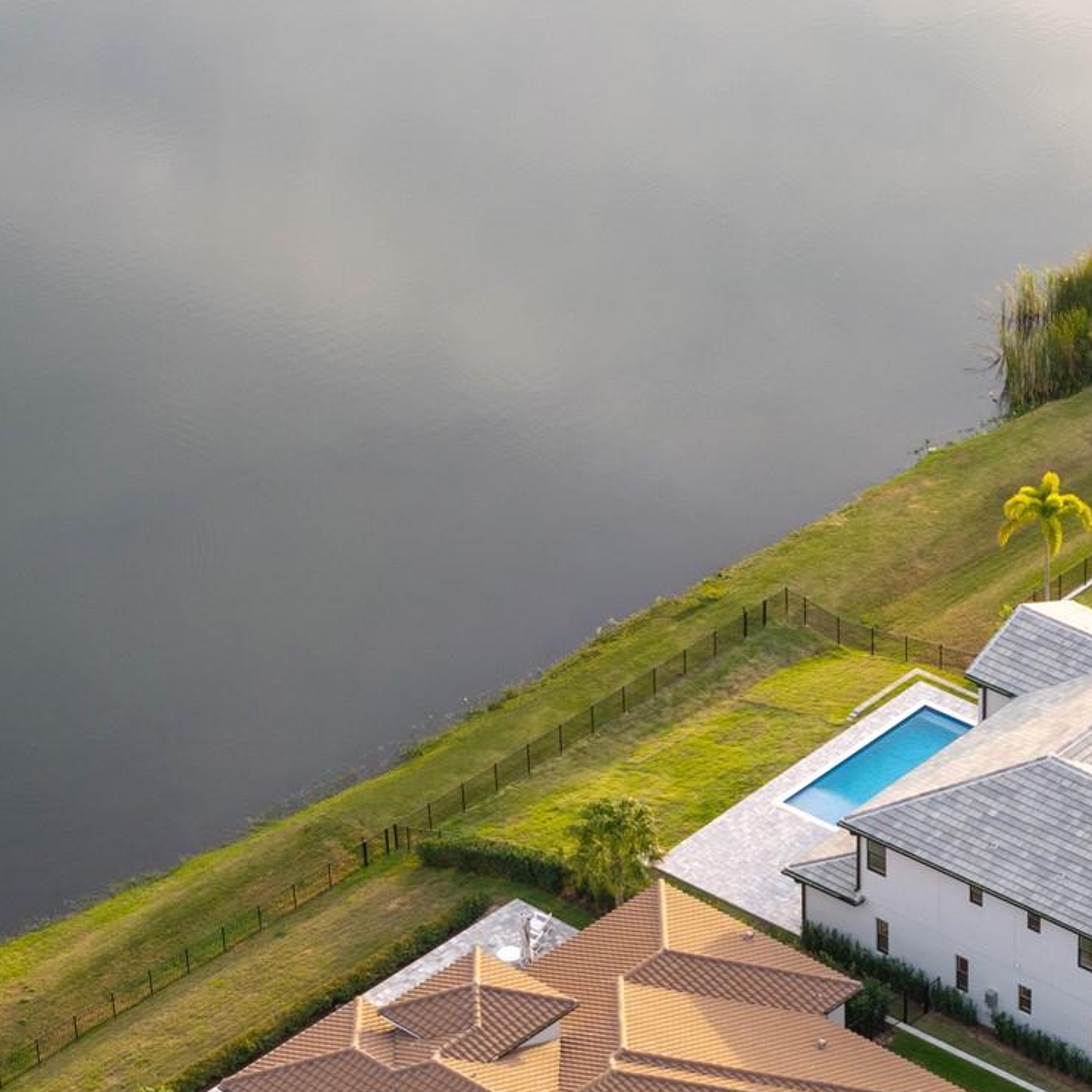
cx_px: 1082
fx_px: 4747
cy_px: 803
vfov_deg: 13.1
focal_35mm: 133
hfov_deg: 13.0
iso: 100
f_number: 2.8
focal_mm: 19.35
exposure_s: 1/100
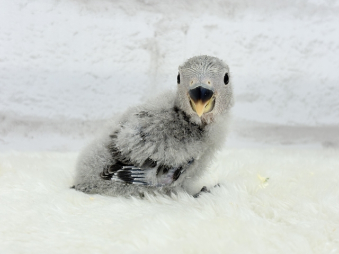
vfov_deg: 28.0
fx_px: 509
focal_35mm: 52
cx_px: 170
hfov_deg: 36.8
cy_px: 127
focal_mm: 5.96
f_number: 1.6
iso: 40
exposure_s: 1/50
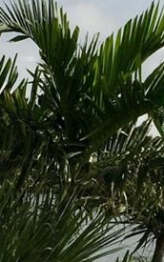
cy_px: 209
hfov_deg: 9.7
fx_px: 958
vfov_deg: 15.5
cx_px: 187
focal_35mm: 134
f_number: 2.2
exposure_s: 1/3300
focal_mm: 4.15
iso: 32
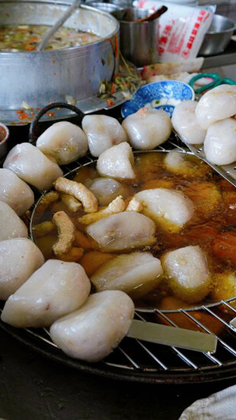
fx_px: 500
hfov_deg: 26.3
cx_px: 172
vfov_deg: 45.5
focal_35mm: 45
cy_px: 211
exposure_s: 1/60
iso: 320
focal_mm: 28
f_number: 4.5
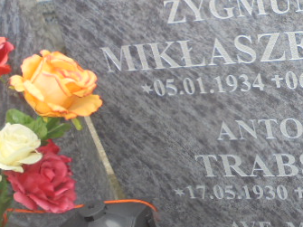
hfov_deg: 28.5
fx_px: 569
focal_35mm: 65
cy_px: 60
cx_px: 279
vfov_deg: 22.4
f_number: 4
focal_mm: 6.1
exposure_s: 1/50
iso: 100
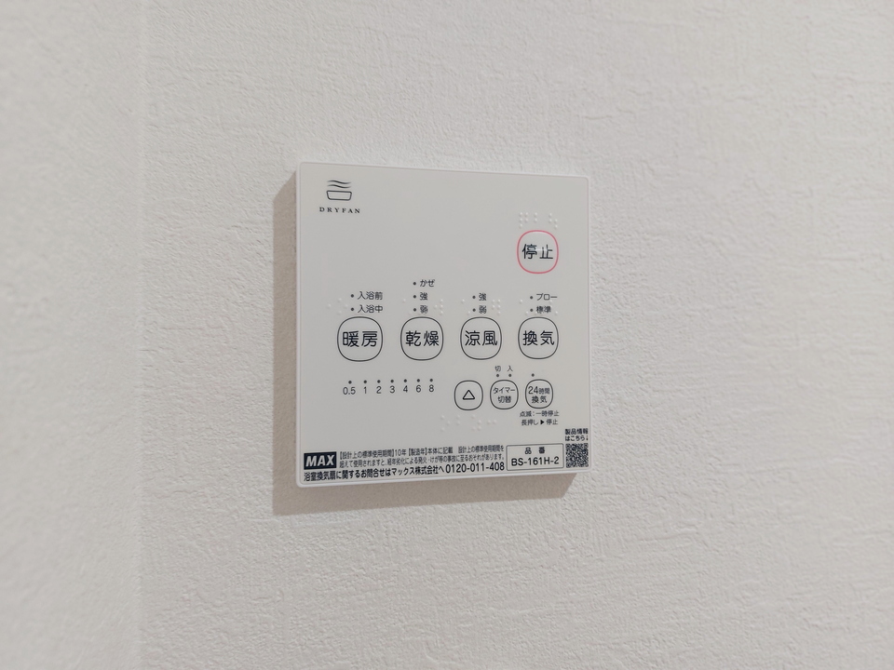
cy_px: 335
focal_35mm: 24
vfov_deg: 56.8
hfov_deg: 71.6
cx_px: 447
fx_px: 620
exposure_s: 1/24
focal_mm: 5.23
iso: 64
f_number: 1.8
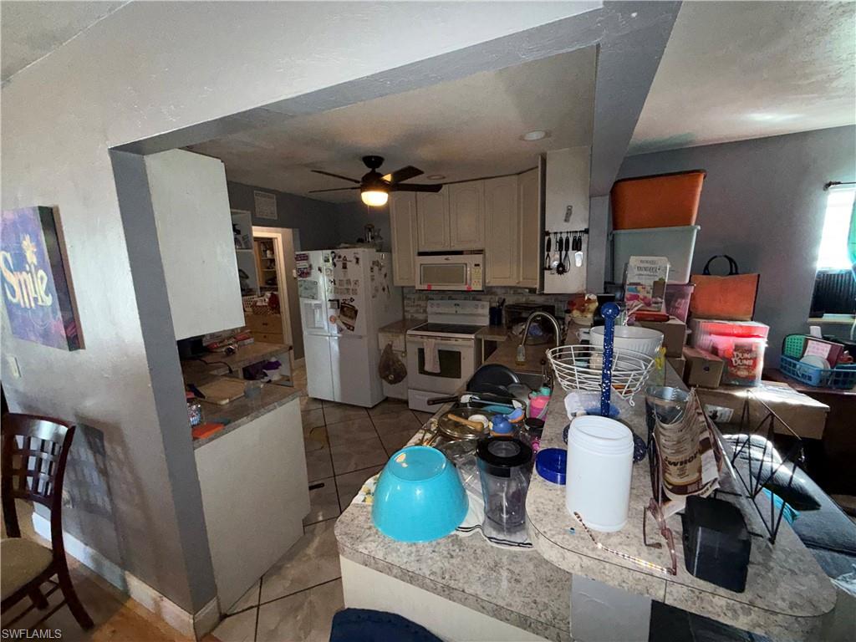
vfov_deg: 85.7
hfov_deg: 102.1
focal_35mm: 14
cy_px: 321
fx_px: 346
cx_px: 428
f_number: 2.2
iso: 400
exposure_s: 1/60
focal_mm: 2.22
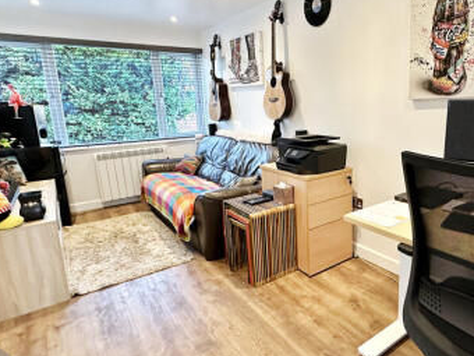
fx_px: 329
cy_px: 163
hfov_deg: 69.8
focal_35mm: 24
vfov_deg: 56.7
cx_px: 312
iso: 320
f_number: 2.2
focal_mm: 2.22
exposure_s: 1/50
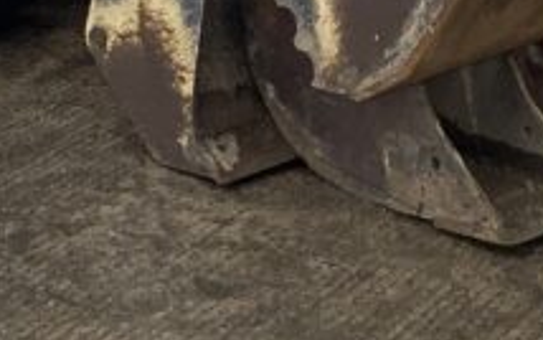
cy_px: -543
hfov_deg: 14.2
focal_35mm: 147
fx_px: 2177
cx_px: 335
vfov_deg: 8.1
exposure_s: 1/912
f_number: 1.8
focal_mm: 3
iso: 16
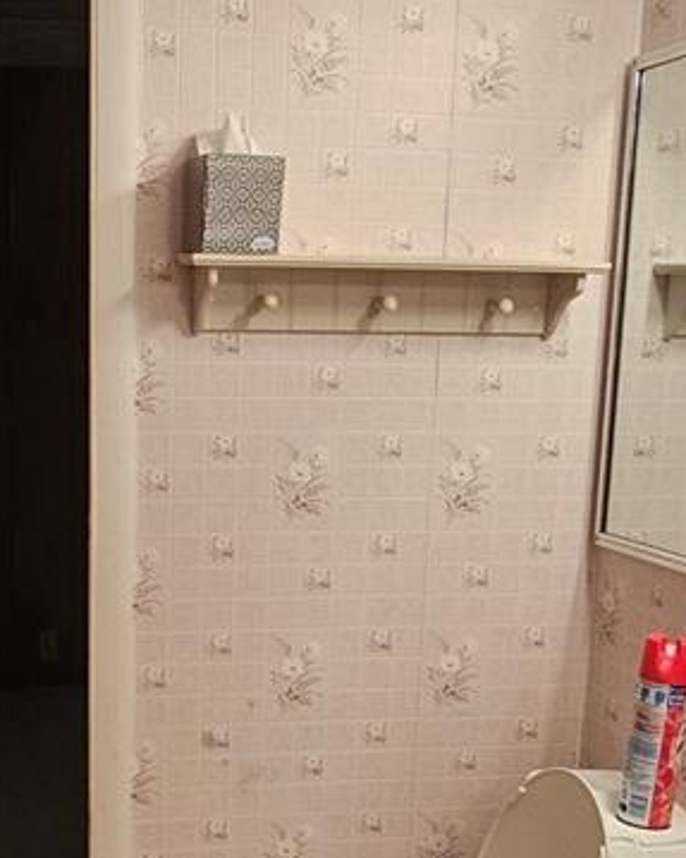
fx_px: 1904
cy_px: 664
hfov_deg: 20.3
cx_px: 179
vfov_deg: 25.0
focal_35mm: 75
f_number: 1.8
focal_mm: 5.4
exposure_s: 1/120
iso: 250
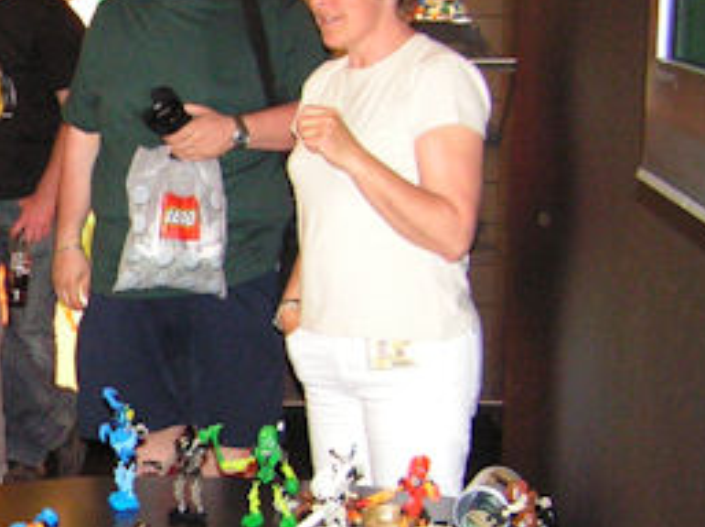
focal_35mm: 101
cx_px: -143
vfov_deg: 14.6
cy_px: 314
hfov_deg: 18.5
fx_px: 2054
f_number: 2.8
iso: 200
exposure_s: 1/40
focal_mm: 6.3
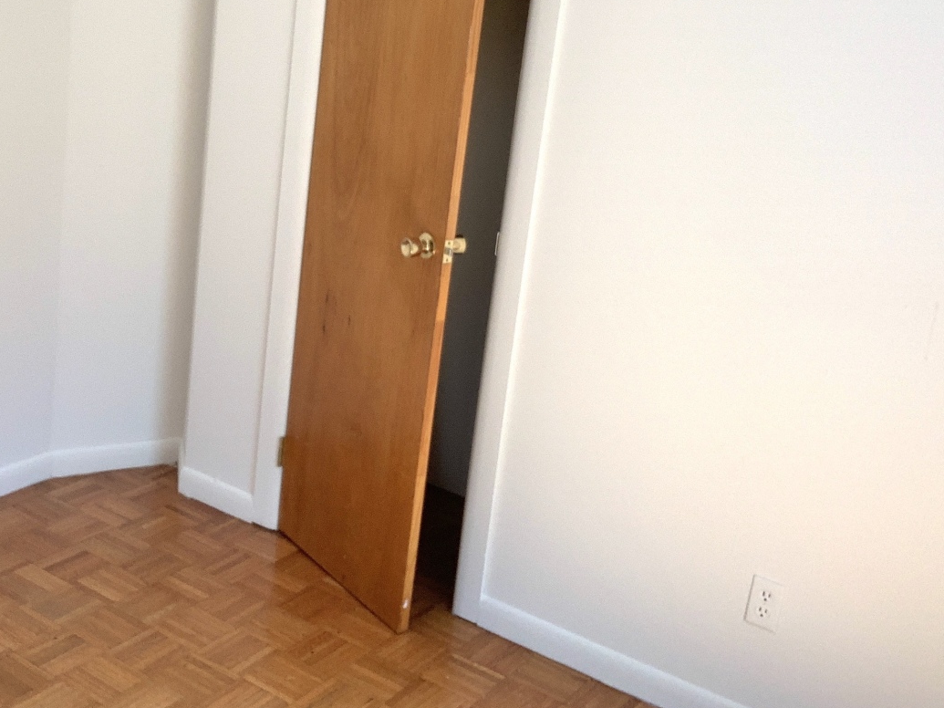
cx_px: 325
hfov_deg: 40.8
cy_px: 222
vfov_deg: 31.2
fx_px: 1254
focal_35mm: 46
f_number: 2.2
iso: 64
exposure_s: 1/121
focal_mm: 2.87
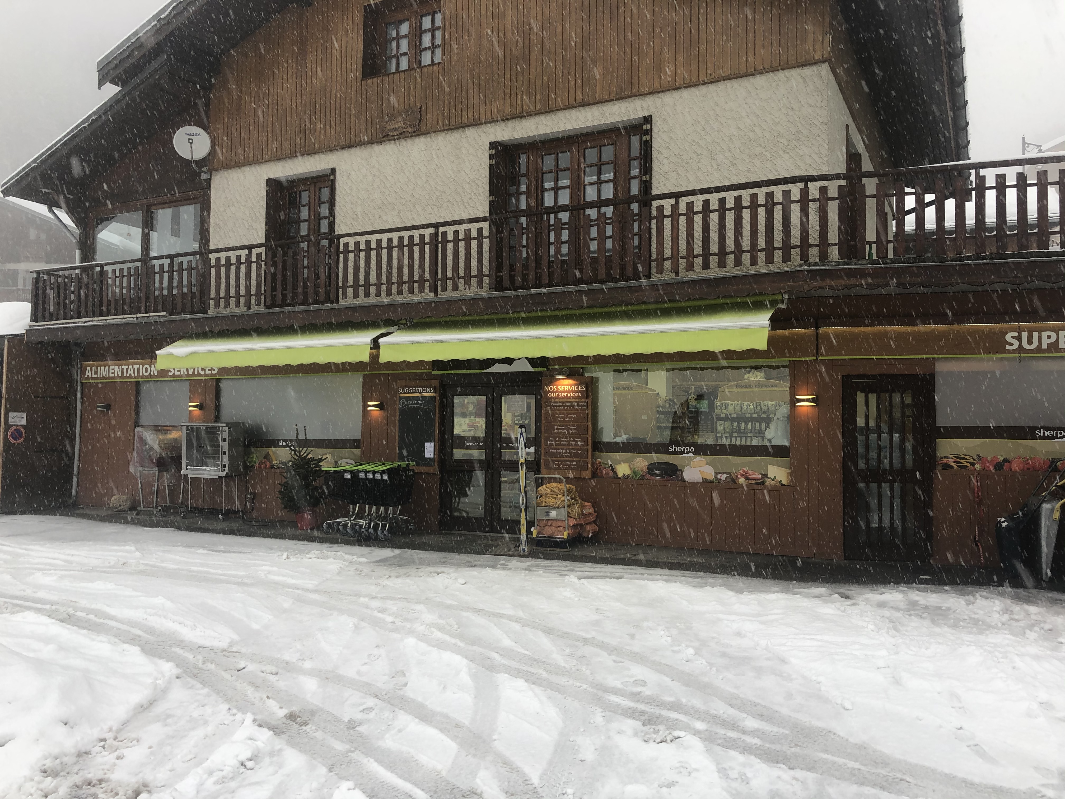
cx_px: 532
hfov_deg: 63.4
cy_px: 400
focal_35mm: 28
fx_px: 861
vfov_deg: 49.7
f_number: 1.8
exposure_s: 1/100
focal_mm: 4
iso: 25
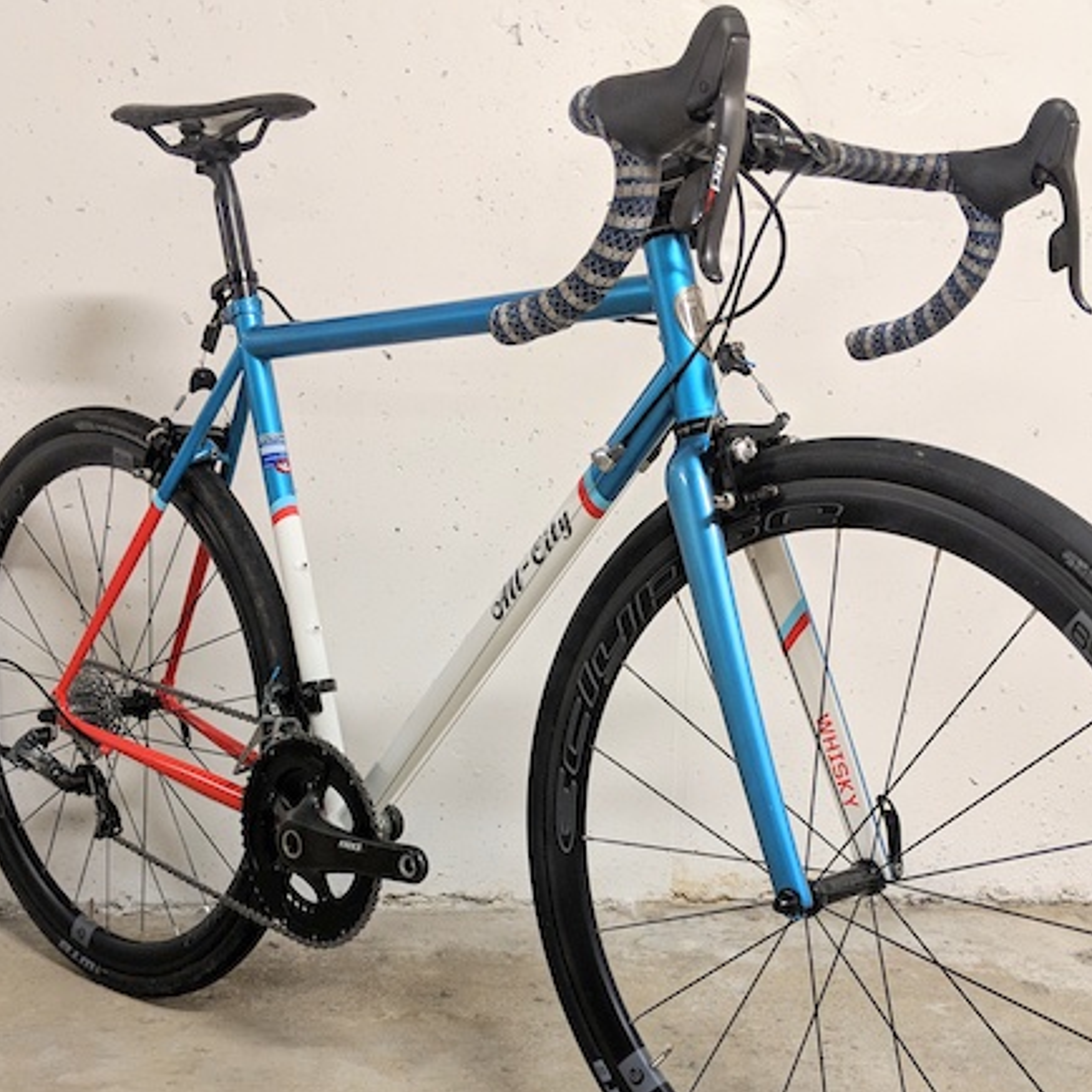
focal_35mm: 44
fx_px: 1570
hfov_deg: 38.3
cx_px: 569
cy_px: 800
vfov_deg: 37.5
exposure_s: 1/60
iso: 239
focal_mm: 4.44
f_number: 1.8
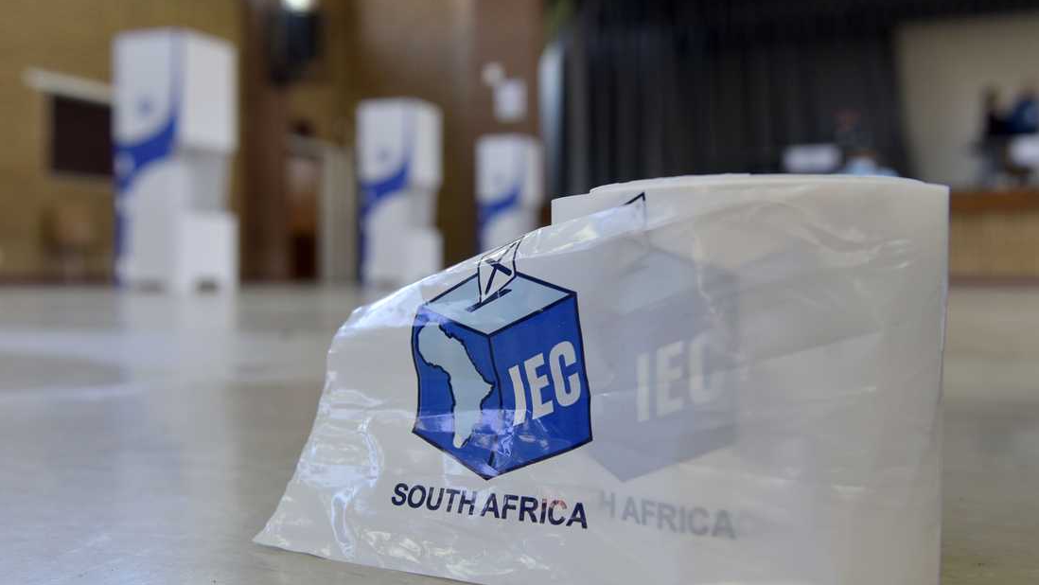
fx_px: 854
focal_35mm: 31
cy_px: 304
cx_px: 513
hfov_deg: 62.6
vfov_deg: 37.8
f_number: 5
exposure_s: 1/80
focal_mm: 29
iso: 400
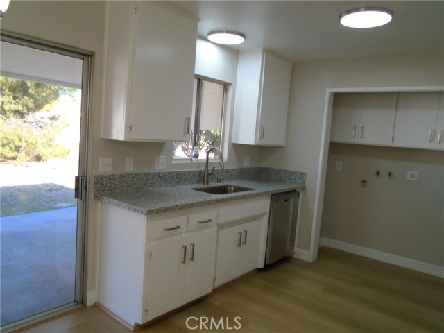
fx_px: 333
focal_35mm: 26
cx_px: 222
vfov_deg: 53.1
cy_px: 166
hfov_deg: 67.3
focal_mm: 4.6
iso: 100
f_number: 3.2
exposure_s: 1/40
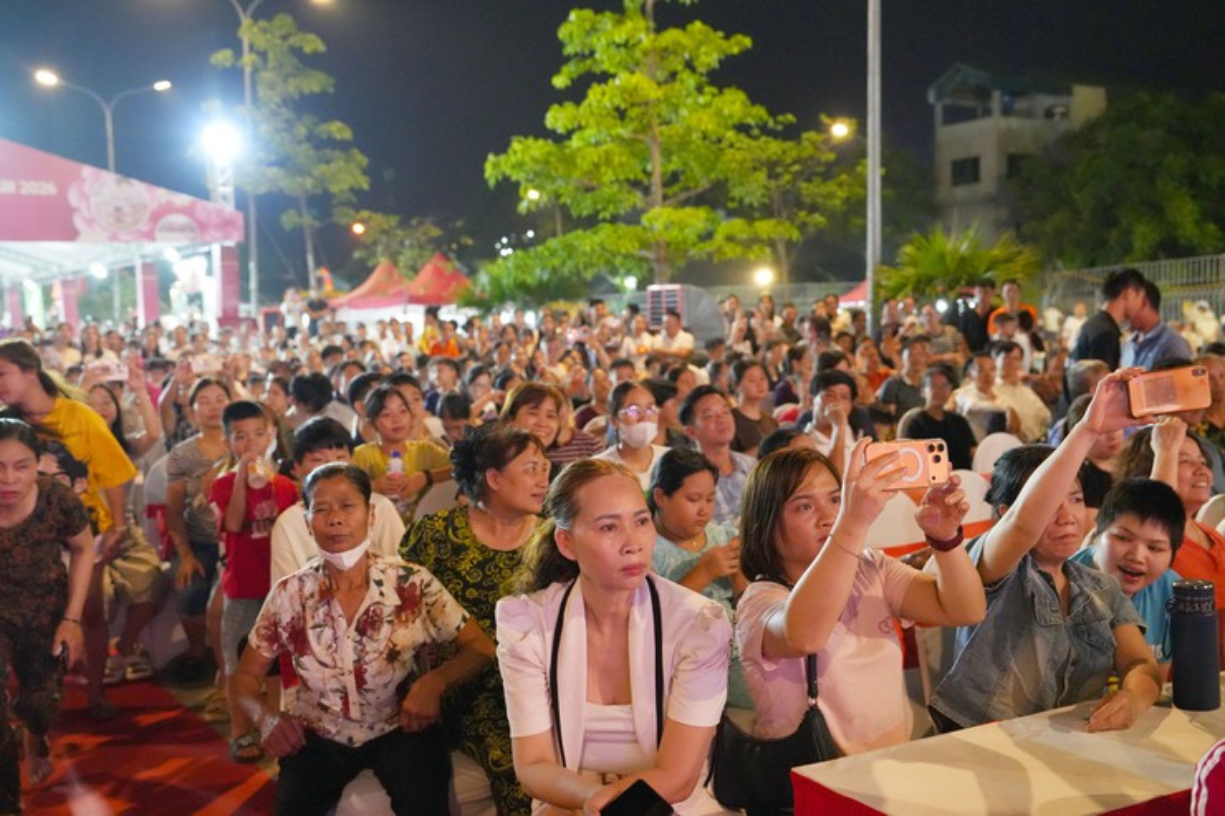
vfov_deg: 33.4
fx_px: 1361
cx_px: 612
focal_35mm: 40
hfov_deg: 48.5
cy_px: 408
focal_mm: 40
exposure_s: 1/160
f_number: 4
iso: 8000
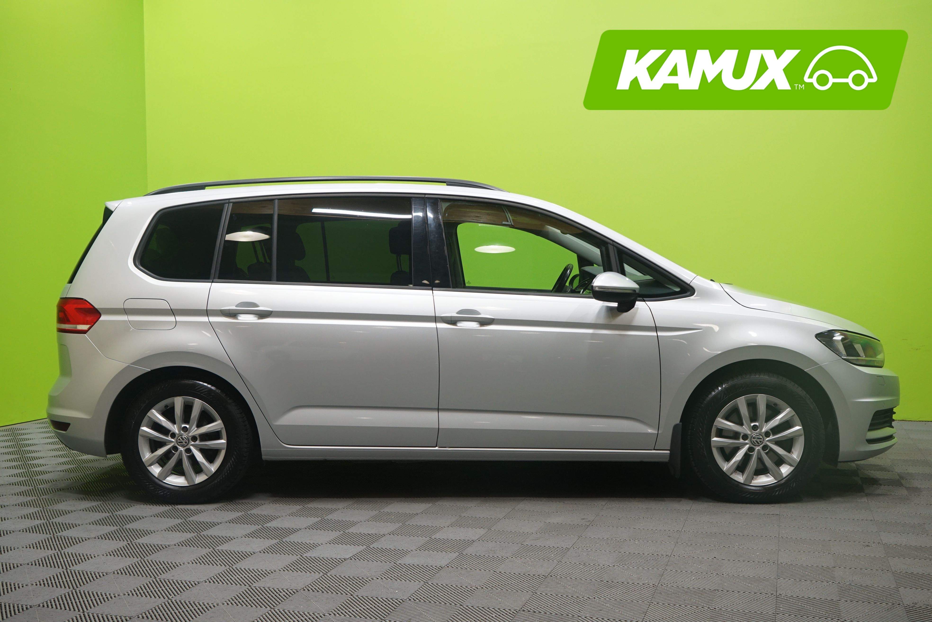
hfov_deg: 51.9
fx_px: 958
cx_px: 466
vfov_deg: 35.9
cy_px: 311
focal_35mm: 37
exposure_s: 1/20
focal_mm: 37
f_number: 5.6
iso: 800
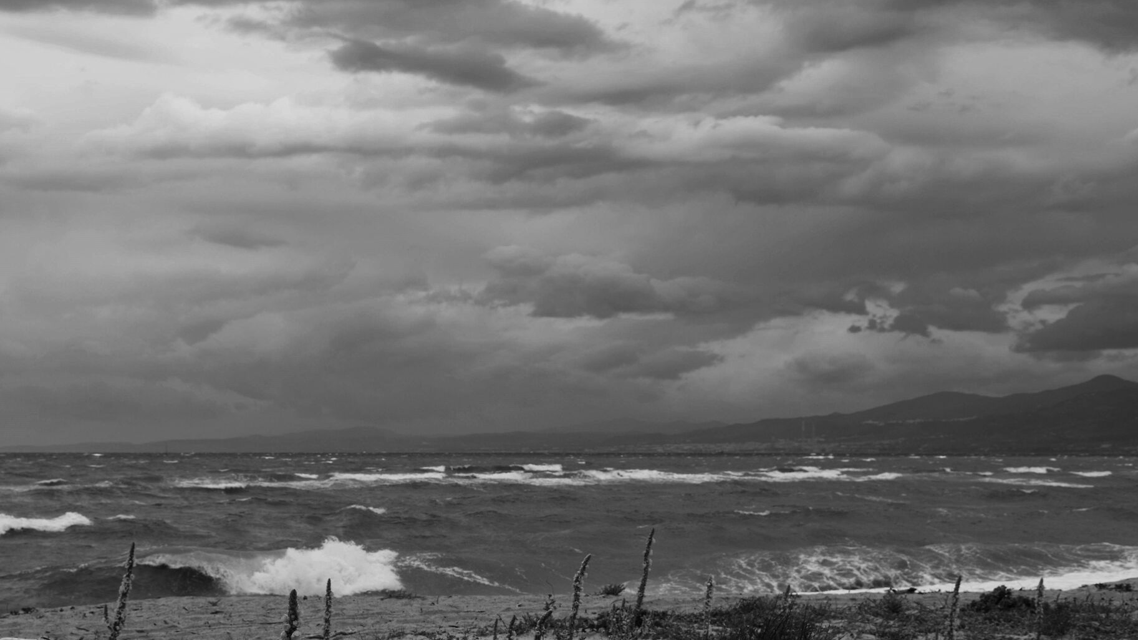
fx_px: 1871
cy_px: 422
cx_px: 444
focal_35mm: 62
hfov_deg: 33.7
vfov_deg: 19.4
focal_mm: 30
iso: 100
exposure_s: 1/200
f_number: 8
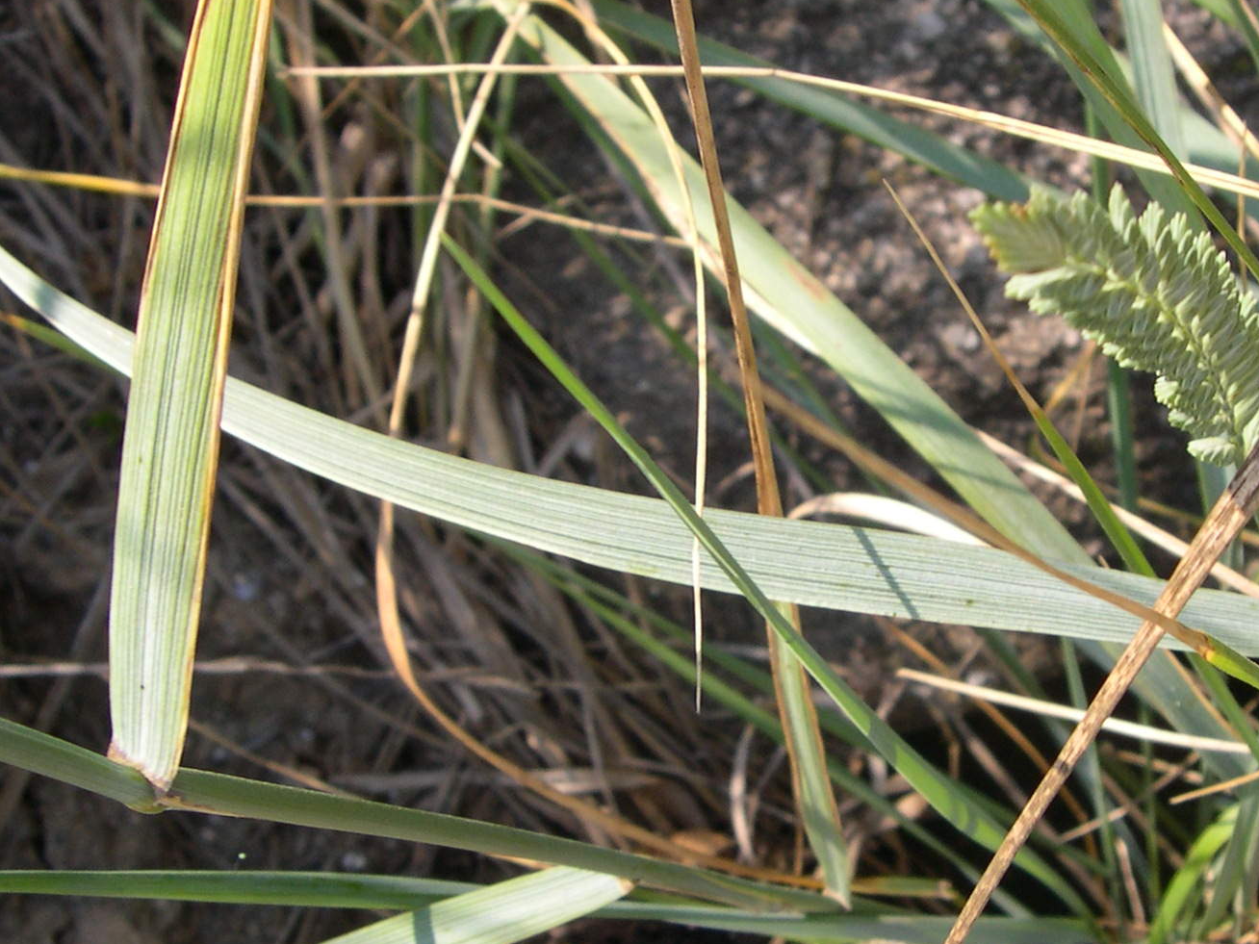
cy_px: 530
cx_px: 800
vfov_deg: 22.2
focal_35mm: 66
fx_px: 2400
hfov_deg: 29.3
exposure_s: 1/84
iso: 100
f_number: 7.6
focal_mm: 8
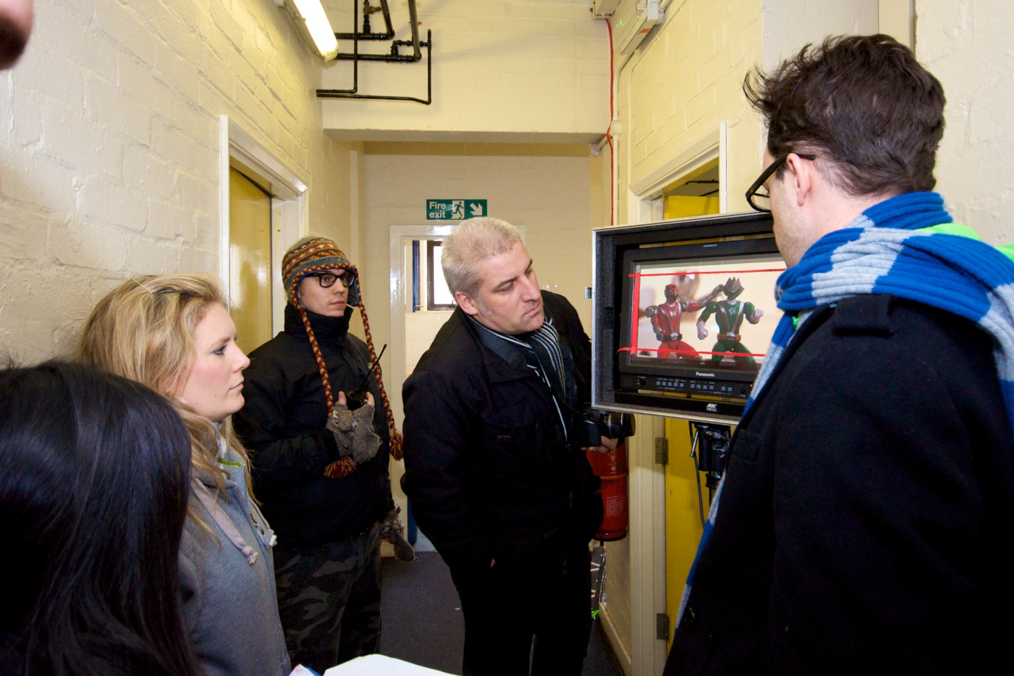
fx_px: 591
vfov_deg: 59.5
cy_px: 338
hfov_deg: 81.2
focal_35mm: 21
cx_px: 507
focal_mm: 14
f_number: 4.8
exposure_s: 1/60
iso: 400
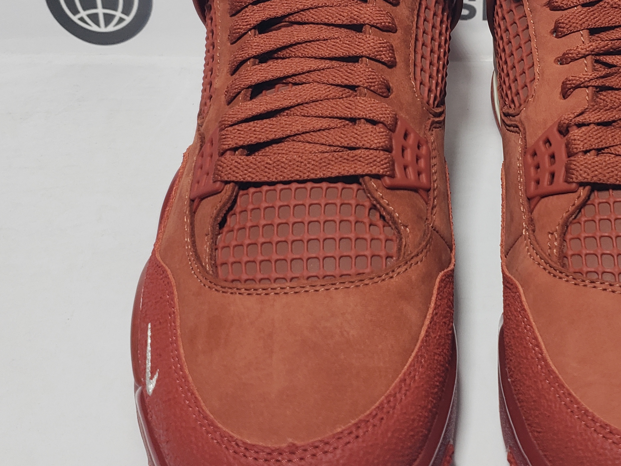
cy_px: 156
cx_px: 481
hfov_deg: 34.1
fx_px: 987
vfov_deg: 26.4
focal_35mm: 55
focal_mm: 4.3
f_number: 1.5
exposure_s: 1/381
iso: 50
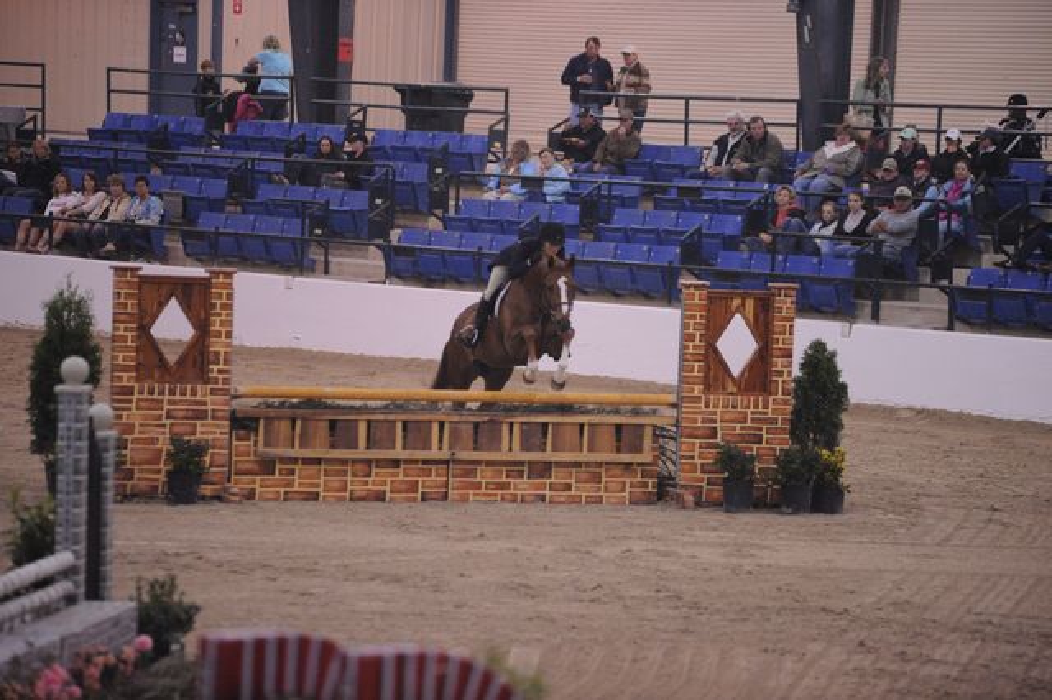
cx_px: 526
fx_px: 5841
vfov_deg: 6.9
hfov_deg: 10.3
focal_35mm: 200
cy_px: 350
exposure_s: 1/400
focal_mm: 200
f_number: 2.8
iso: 5000
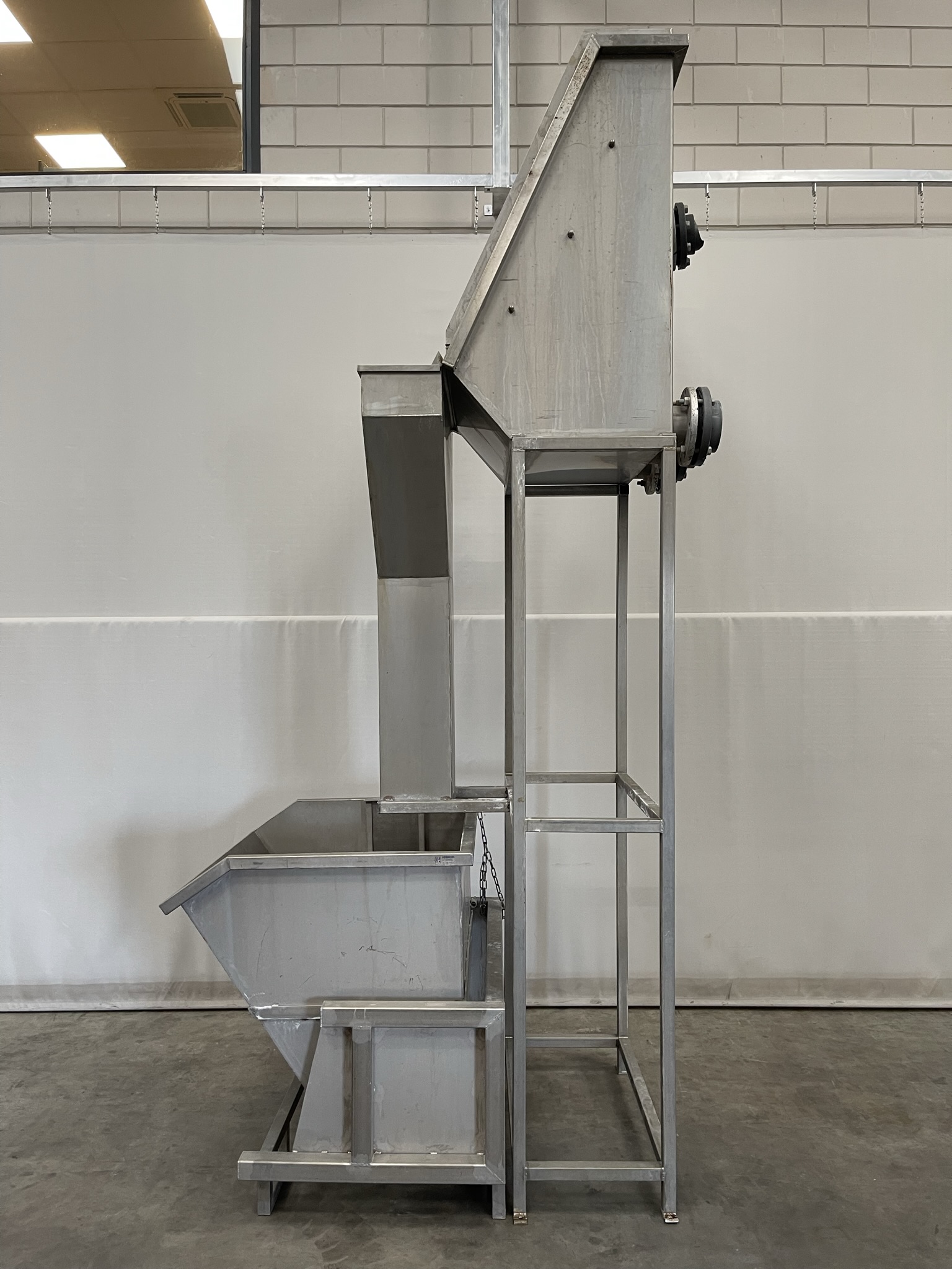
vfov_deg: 67.3
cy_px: 634
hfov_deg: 53.1
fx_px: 953
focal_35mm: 26
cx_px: 476
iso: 125
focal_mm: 5.1
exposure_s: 1/89
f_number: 1.6
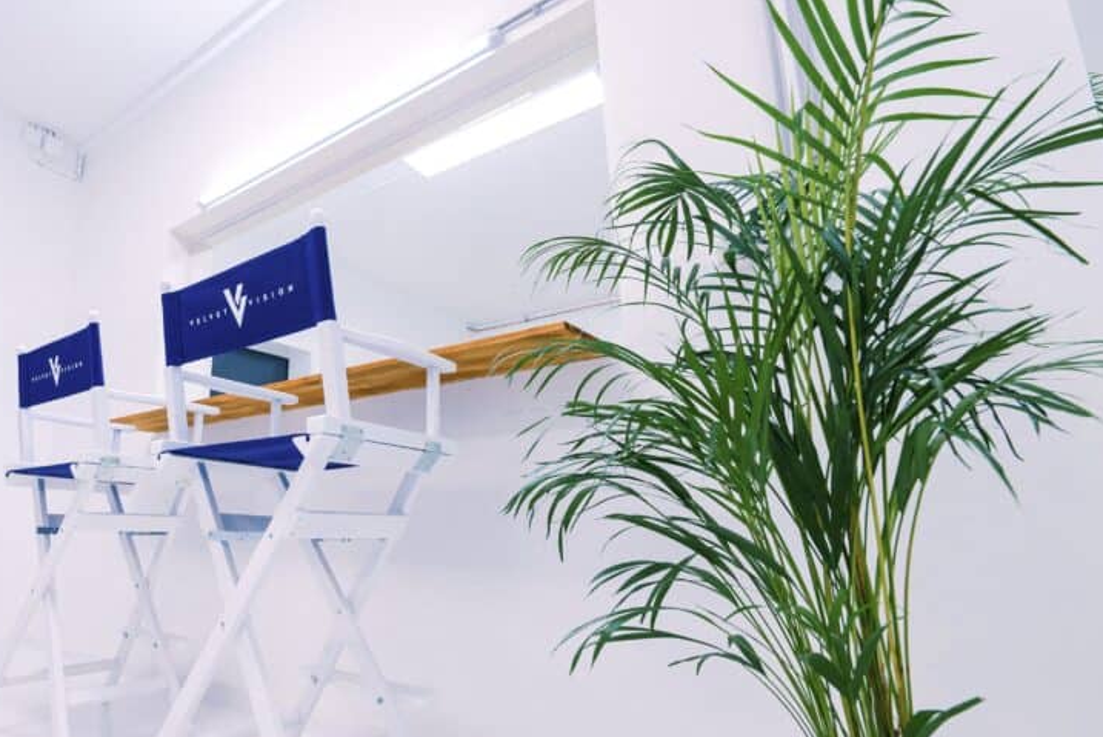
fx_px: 613
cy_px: 402
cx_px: 348
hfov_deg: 80.5
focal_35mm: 20
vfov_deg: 61.9
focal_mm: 14
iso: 400
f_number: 5
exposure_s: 1/30
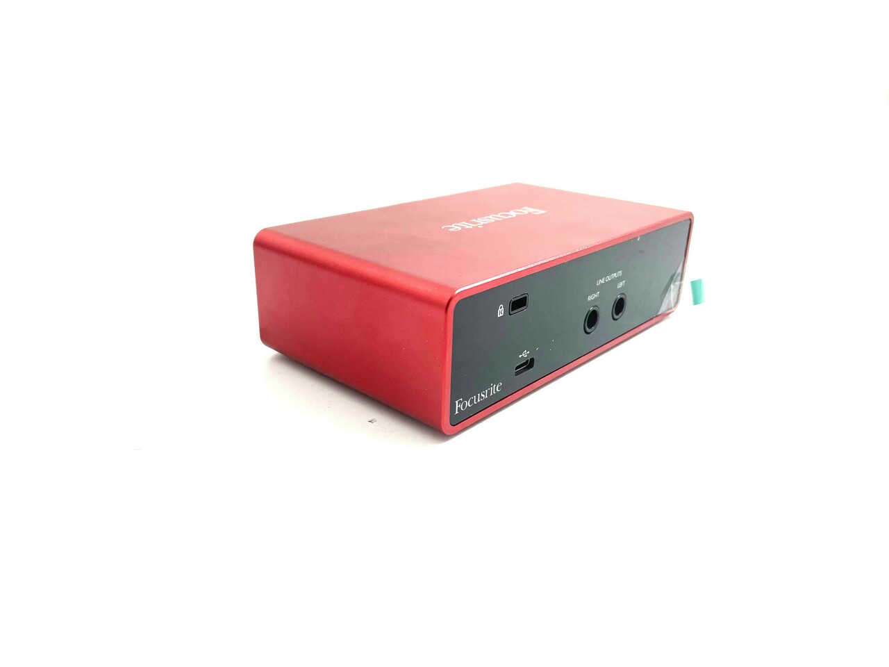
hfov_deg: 67.3
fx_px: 668
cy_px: 334
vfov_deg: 53.1
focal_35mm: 26
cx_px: 444
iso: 32
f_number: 1.6
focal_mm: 4.2
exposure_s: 1/208
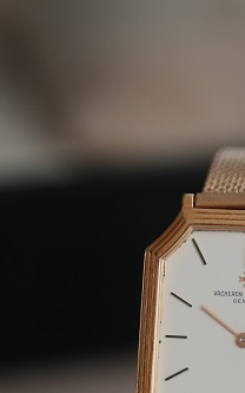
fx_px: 2351
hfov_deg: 5.9
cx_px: 243
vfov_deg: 9.5
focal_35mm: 220
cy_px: 353
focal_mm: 105
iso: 1600
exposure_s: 1/250
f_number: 2.8
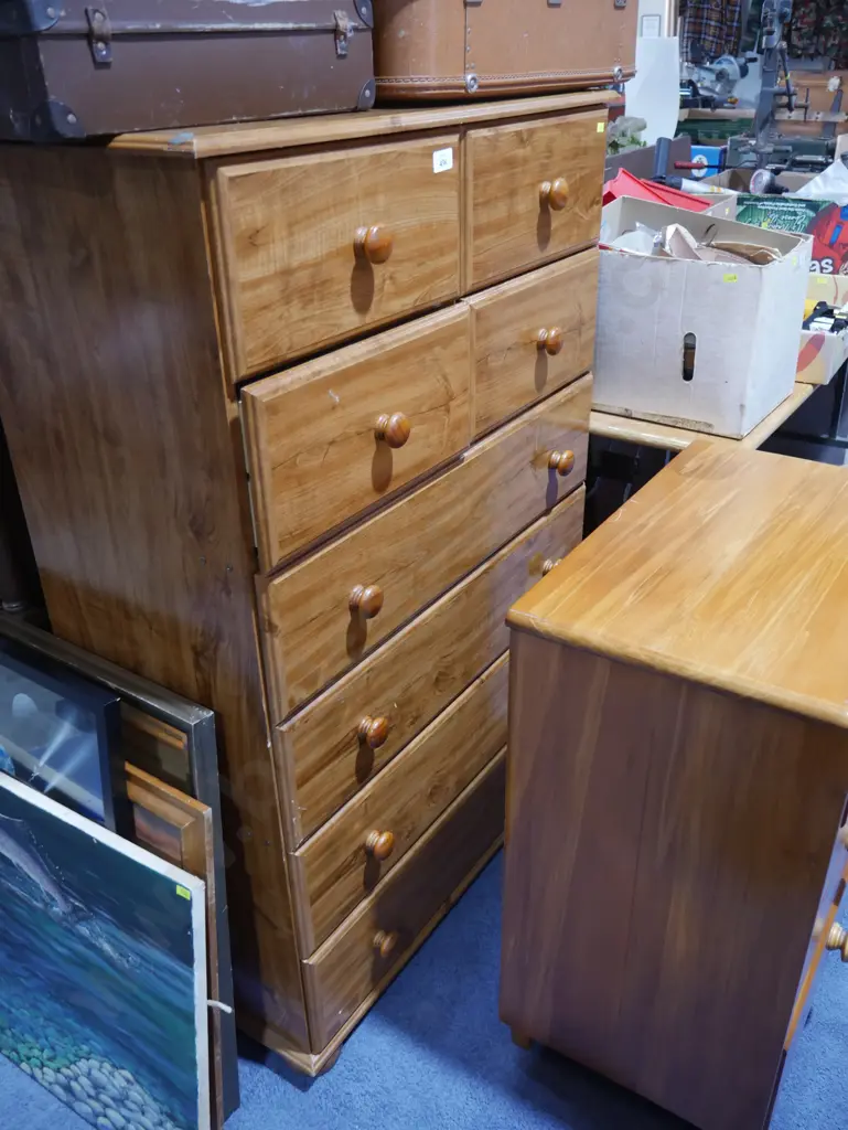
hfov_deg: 49.8
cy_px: 565
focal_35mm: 28
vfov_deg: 63.4
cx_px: 424
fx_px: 914
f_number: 3.5
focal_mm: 14
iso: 640
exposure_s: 1/60
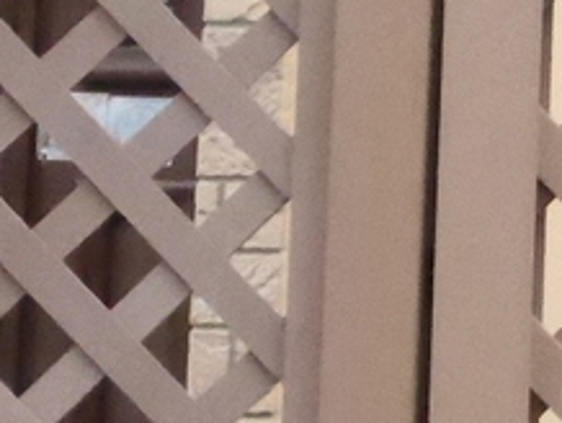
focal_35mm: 258
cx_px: 1596
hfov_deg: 7.0
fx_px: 4193
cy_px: -446
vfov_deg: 5.6
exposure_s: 1/1300
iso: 1600
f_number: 4.1
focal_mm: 7.9
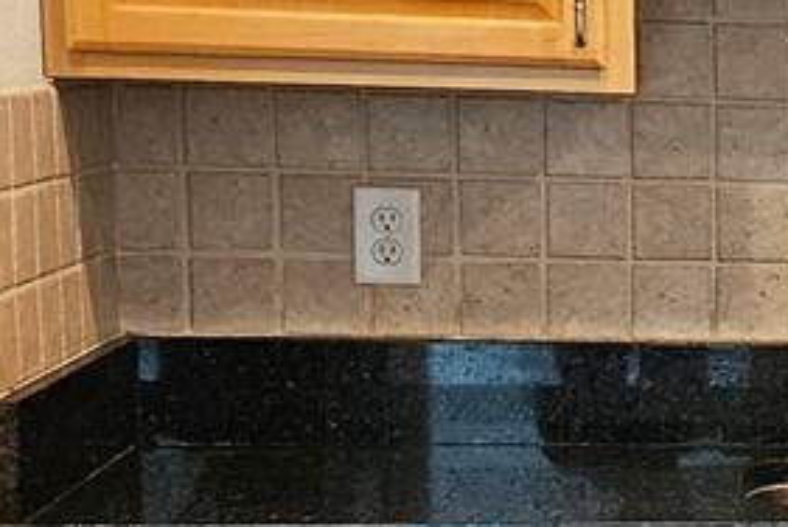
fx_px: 2980
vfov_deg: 10.1
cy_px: 468
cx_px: 1517
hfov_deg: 13.2
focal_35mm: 136
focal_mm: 5.4
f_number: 1.8
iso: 250
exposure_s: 1/120
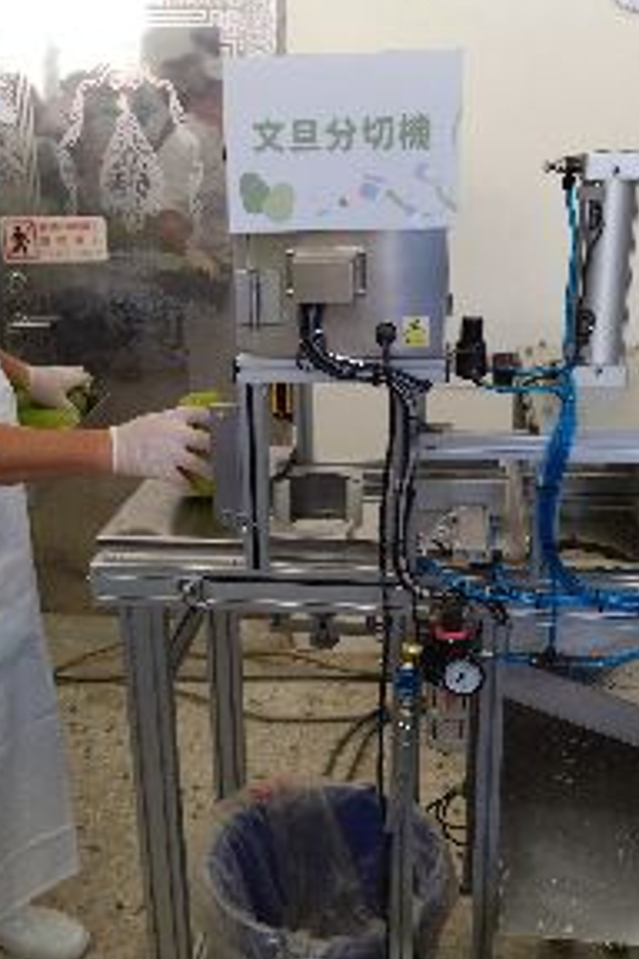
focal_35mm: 39
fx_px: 1038
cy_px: 473
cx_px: 296
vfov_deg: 49.6
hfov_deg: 34.2
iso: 167
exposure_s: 1/120
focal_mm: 4.74
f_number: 1.79
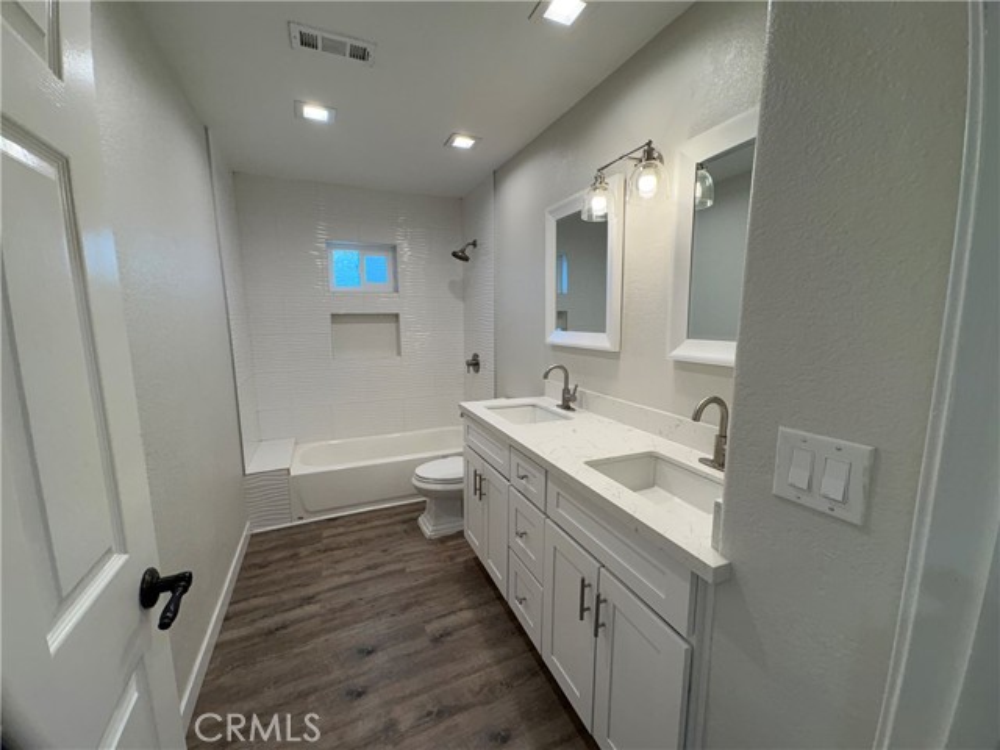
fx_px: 404
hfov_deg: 102.1
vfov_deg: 85.7
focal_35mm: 14
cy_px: 375
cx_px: 500
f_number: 2.2
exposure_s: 1/120
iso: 80
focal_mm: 2.22
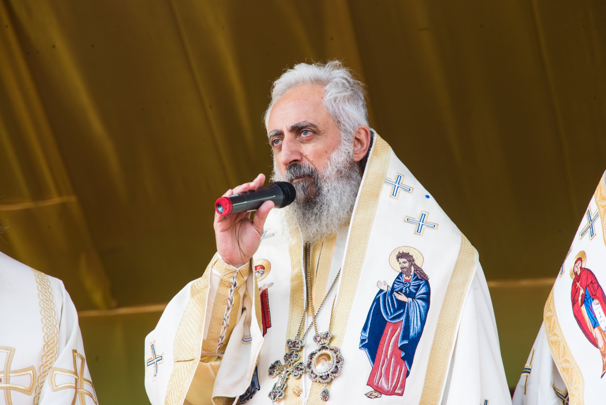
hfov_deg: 6.9
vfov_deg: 4.6
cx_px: 303
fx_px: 5052
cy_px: 202
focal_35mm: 300
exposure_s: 1/80
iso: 500
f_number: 13
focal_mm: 300
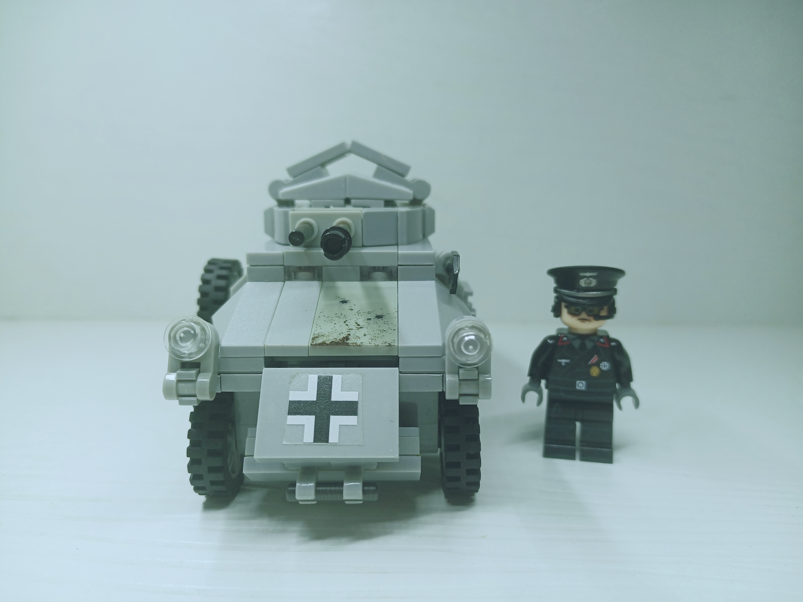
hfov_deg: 67.3
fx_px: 603
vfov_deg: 53.1
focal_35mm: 26
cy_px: 301
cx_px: 402
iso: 118
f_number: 1.8
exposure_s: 1/40
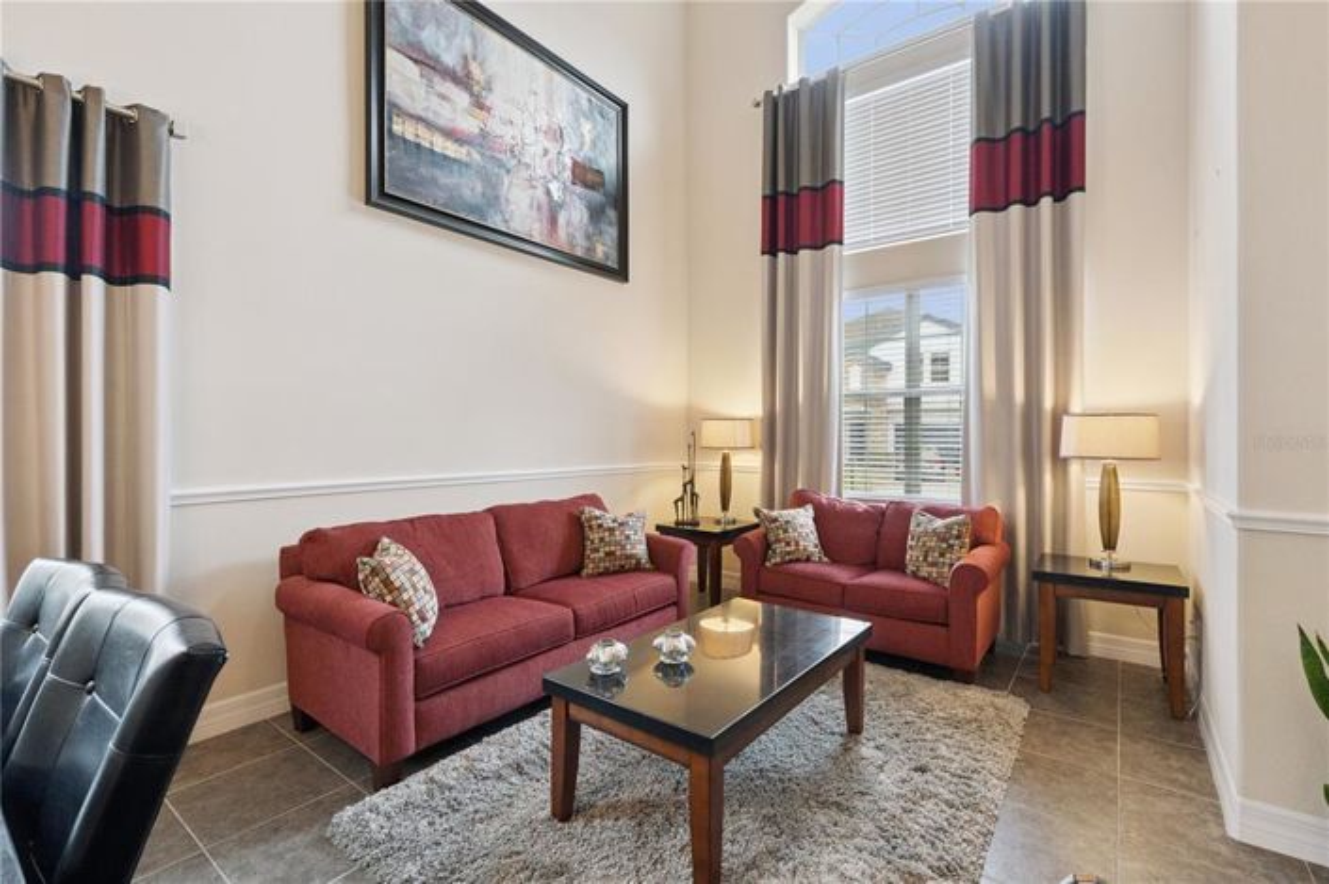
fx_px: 590
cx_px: 664
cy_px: 442
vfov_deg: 73.7
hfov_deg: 96.8
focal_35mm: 16
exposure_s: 1/60
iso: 2000
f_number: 10
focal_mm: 16
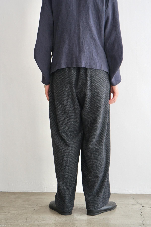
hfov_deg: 27.0
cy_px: 114
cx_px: 76
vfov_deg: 39.6
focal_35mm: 50
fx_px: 315
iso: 320
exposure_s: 1/60
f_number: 4.5
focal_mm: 50
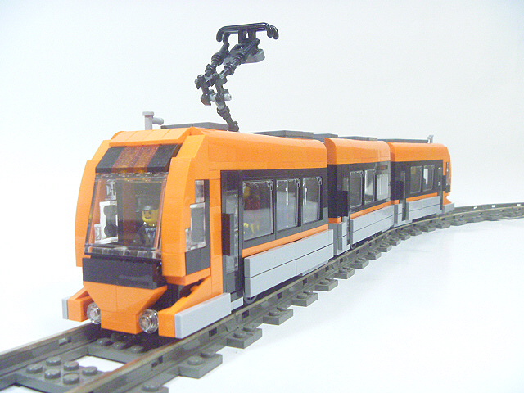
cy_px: 196
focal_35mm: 35
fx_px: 530
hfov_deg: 52.6
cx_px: 262
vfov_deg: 40.7
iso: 800
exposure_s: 1/30
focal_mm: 6.3
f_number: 3.5
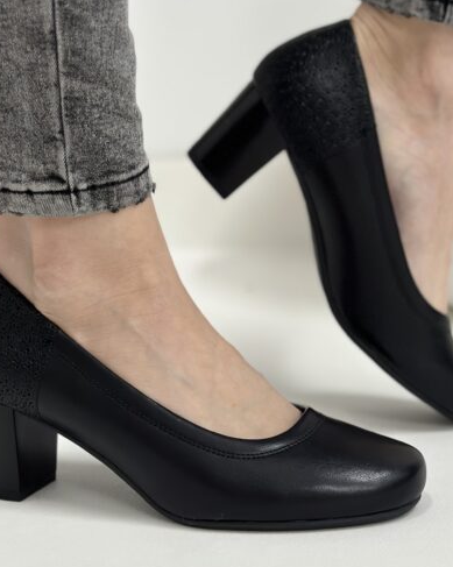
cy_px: 184
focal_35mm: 77
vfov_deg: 24.6
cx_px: 245
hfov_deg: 19.9
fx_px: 1292
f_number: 1.78
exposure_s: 1/100
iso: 160
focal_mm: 6.86
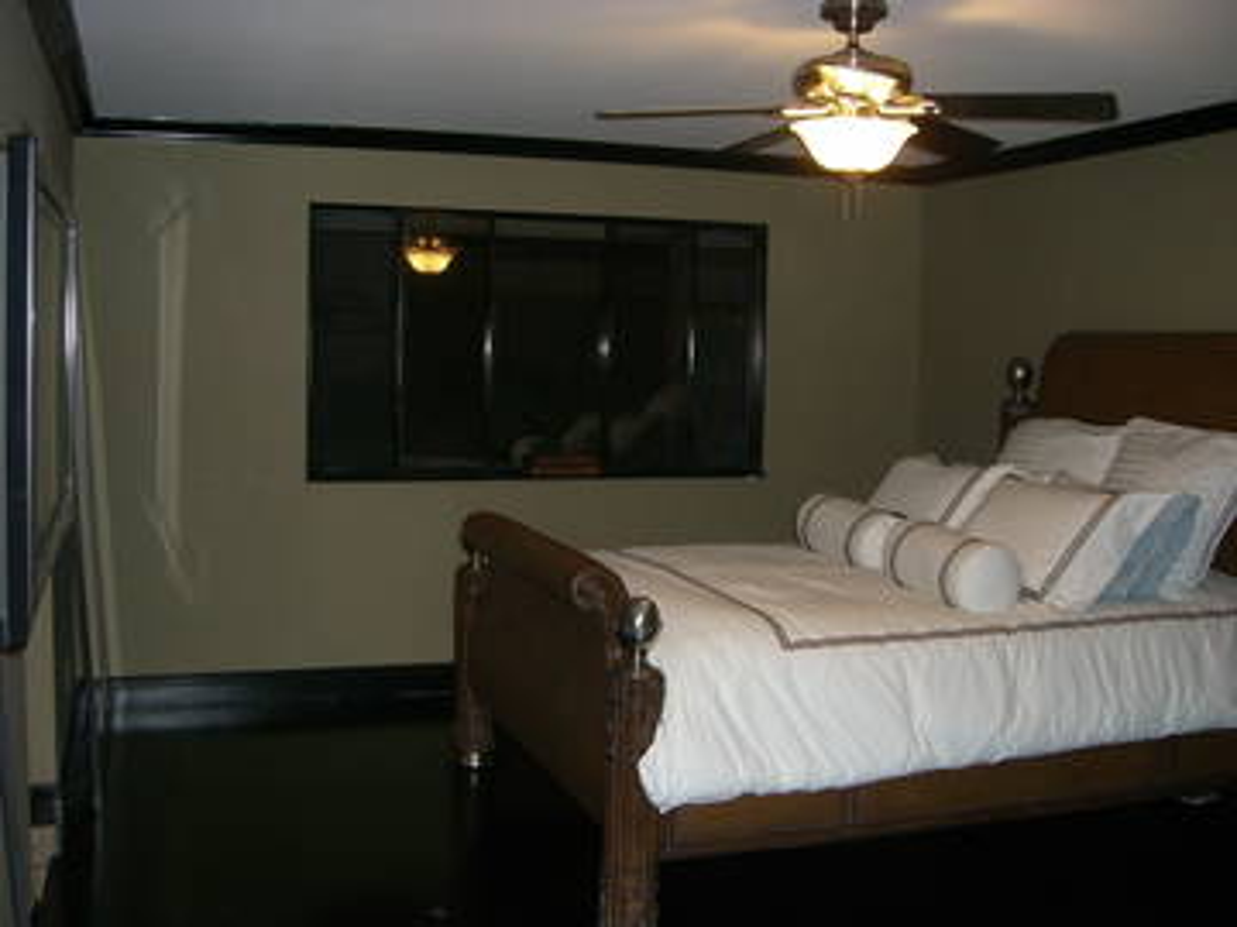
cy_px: 464
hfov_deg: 49.0
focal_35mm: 38
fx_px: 1358
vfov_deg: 37.7
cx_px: 618
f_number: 2.7
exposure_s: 1/60
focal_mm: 6.2
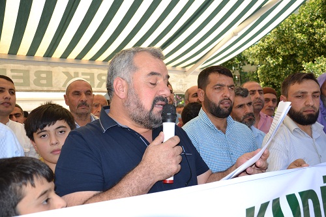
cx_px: 163
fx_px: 285
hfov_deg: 59.5
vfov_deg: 41.7
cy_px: 108
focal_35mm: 32
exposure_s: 1/125
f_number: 4
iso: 100
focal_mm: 21
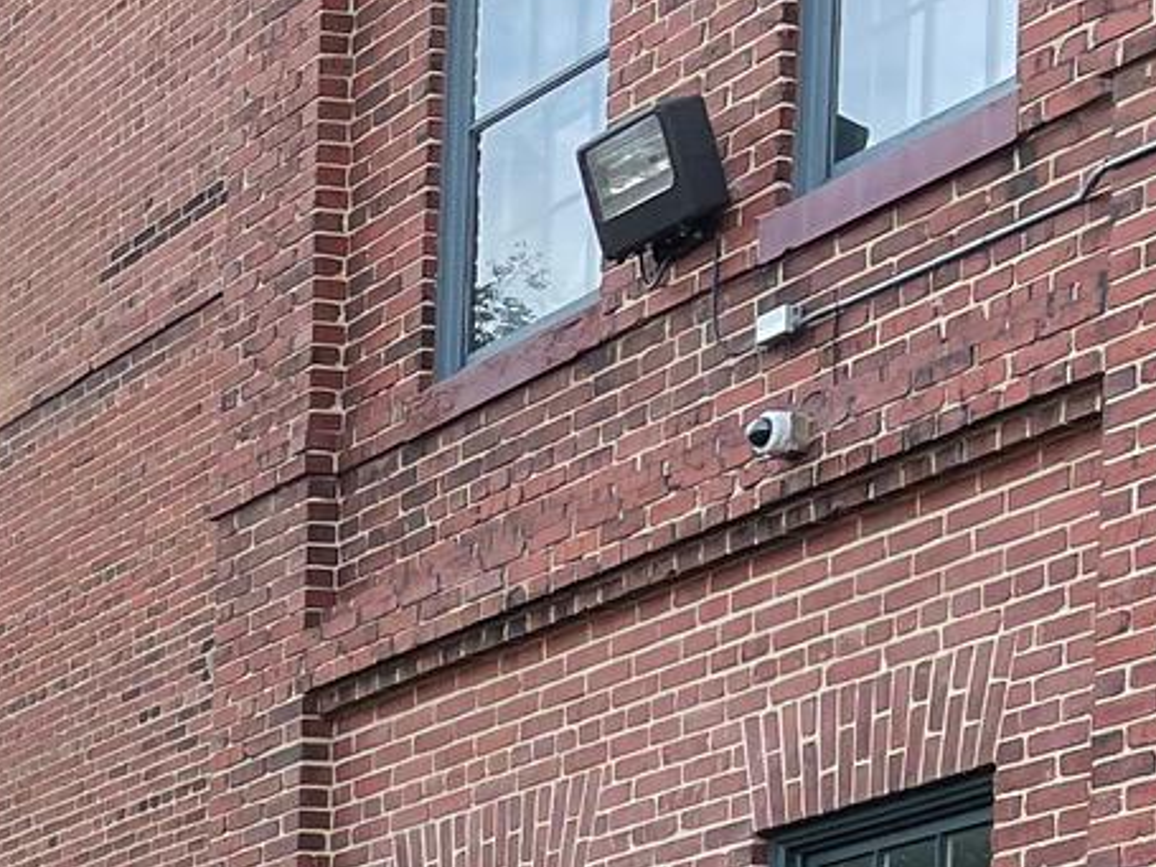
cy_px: 1887
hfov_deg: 14.7
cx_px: -925
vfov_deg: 11.1
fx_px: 3906
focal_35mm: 117
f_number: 1.6
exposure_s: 1/327
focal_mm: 4.2
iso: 32
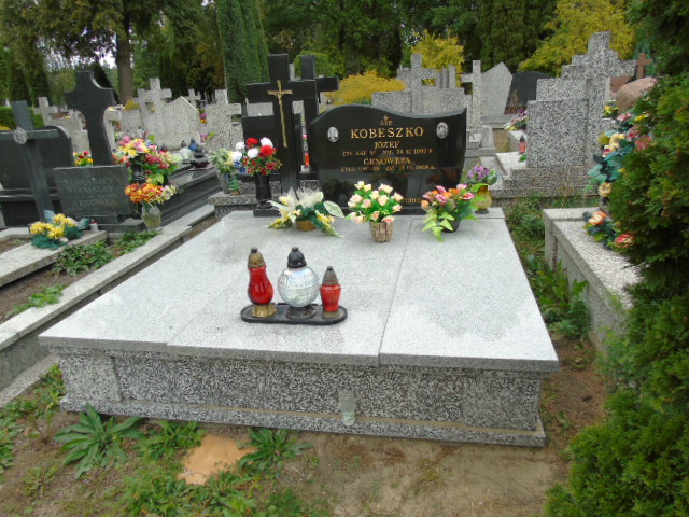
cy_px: 258
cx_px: 344
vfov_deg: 54.9
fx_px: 498
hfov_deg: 69.4
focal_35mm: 25
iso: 80
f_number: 3.4
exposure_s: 1/125
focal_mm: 4.4
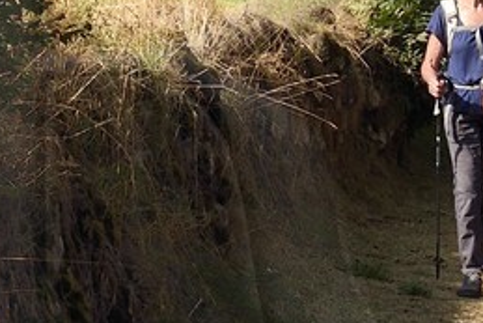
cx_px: -80
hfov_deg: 9.2
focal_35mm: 222
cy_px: 77
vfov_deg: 6.2
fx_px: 2980
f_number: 10
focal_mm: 36
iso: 200
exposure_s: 1/250
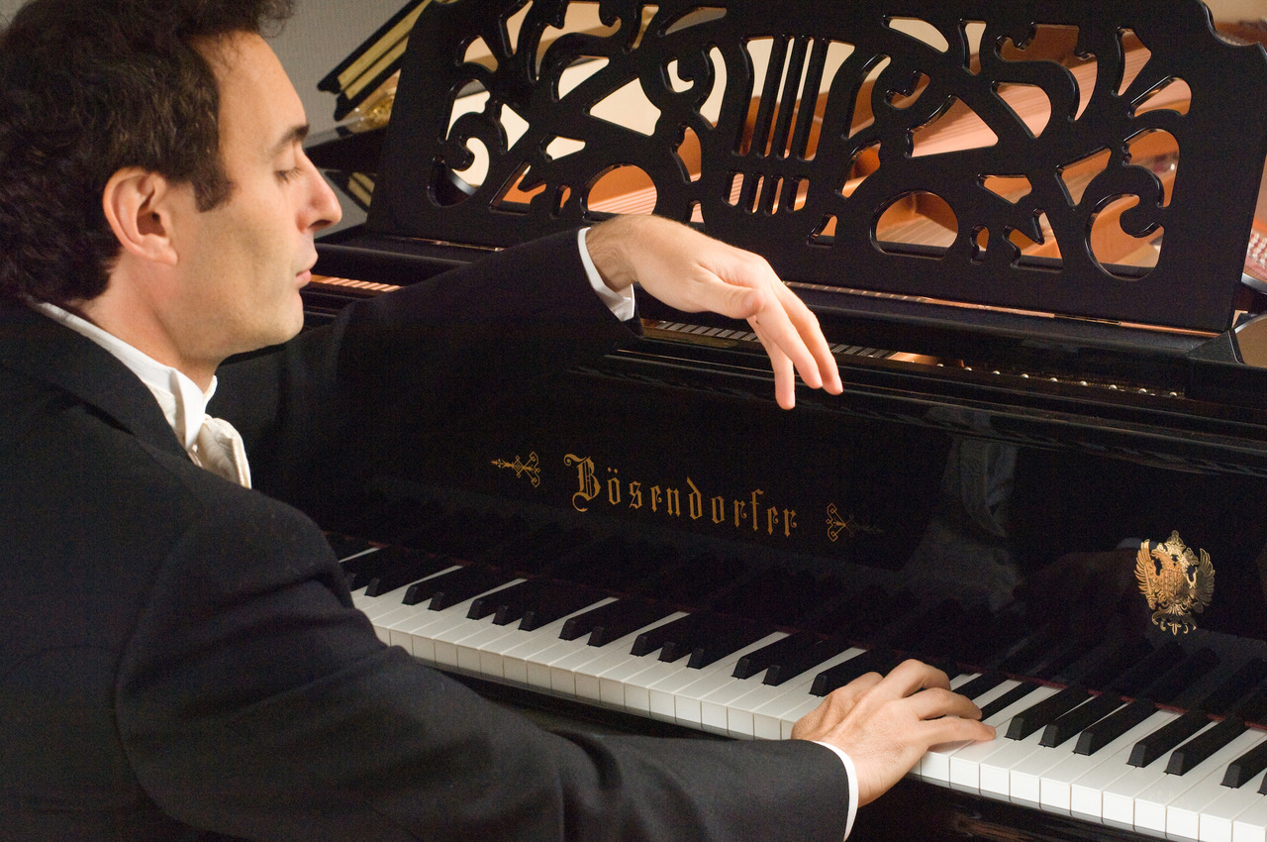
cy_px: 421
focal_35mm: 75
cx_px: 634
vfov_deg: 18.1
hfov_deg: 27.0
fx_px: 2636
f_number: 6.3
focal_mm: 50
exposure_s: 1/250
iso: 160
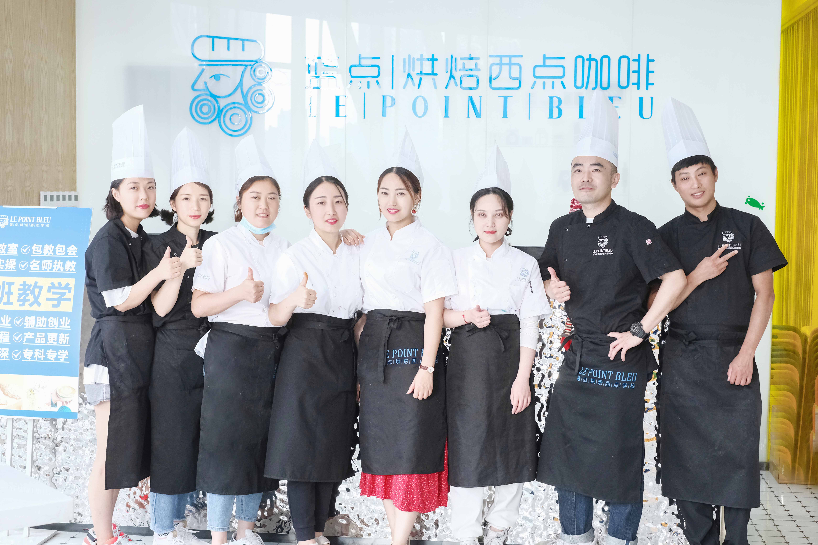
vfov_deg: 25.5
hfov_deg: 37.5
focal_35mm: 53
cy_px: 272
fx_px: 1204
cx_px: 409
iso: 2000
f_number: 4
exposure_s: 1/125
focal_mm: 35
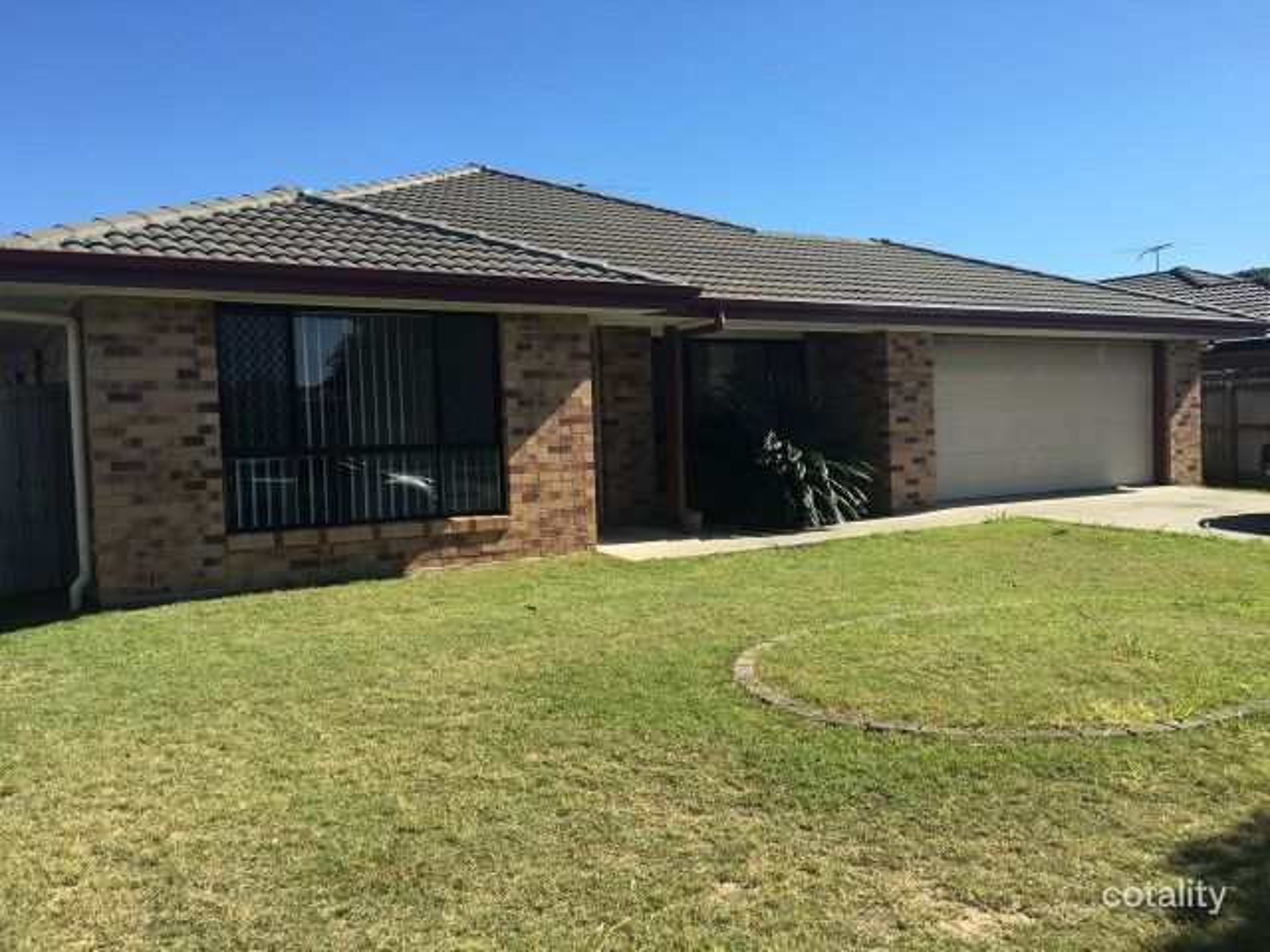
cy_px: 476
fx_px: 1064
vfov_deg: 48.2
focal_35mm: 29
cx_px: 635
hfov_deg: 61.7
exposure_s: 1/1115
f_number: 2.2
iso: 25
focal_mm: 4.15
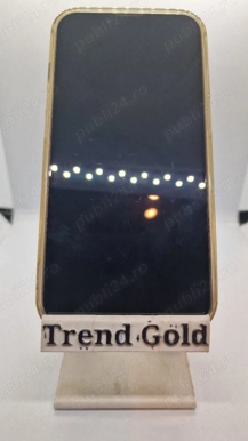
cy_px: 215
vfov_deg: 71.9
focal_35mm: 26
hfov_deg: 44.3
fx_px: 304
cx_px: 134
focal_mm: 6.4
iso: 50
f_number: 1.8
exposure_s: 1/100
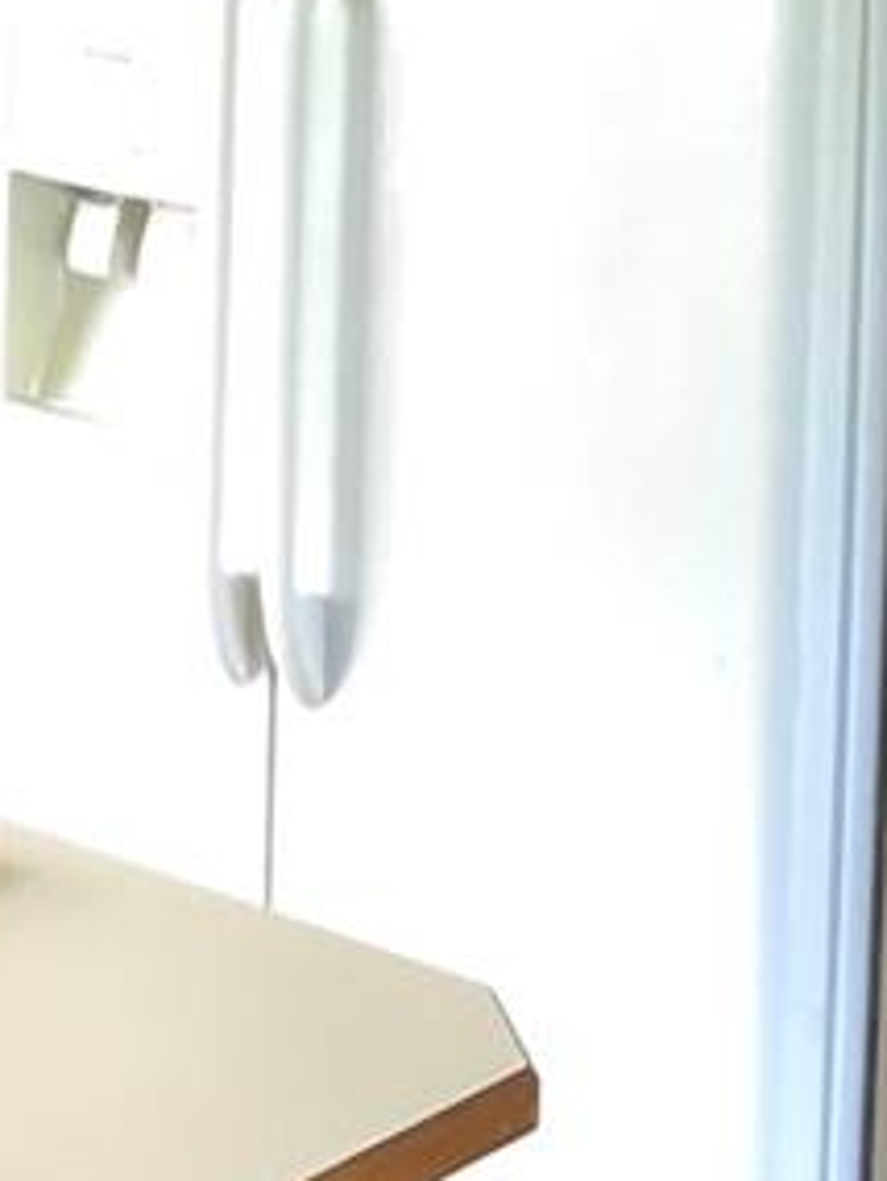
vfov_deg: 15.3
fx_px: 4165
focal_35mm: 122
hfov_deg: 11.8
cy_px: -406
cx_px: -265
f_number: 1.8
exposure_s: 1/30
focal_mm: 3
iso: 320
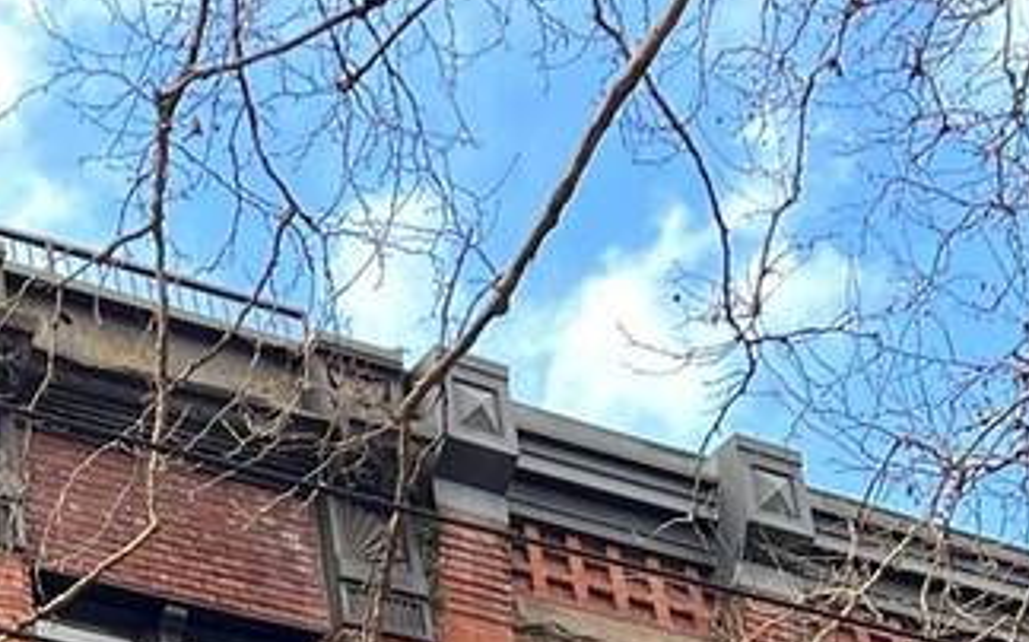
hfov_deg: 18.5
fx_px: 3055
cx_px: -54
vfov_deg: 10.5
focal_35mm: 109
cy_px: 1500
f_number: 1.5
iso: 40
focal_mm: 5.7
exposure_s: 1/212
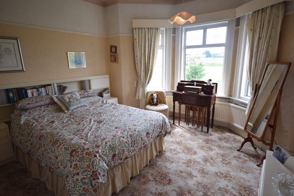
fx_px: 159
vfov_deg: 63.2
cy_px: 98
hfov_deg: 85.4
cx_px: 147
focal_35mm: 20
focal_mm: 13
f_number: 6.3
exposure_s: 1/160
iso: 400
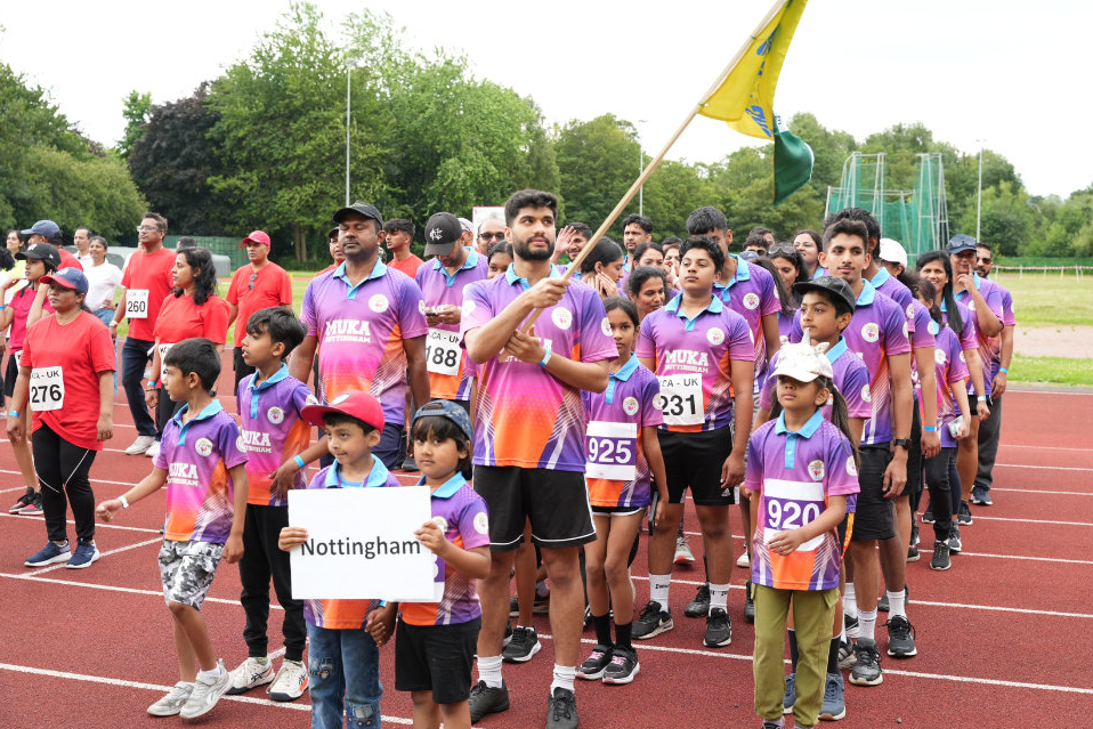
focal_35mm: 48
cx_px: 568
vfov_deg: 27.9
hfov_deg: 40.9
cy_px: 353
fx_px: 1467
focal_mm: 45.3
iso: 400
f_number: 5
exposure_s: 1/250
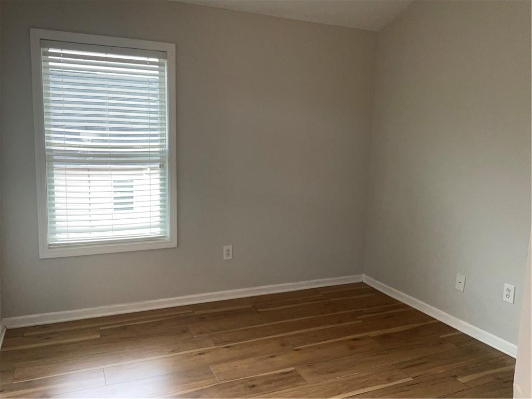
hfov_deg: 61.7
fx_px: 446
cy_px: 200
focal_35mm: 29
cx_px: 266
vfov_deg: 48.2
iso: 64
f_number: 1.8
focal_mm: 3
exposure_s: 1/60
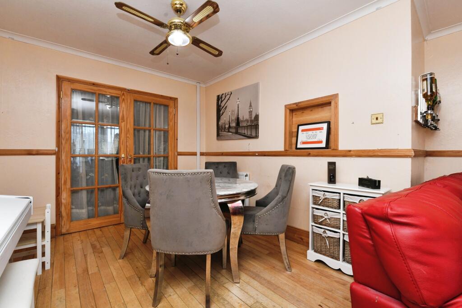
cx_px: 231
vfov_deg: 73.8
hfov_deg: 96.7
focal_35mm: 16
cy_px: 154
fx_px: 205
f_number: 9
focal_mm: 16
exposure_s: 1/60
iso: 800
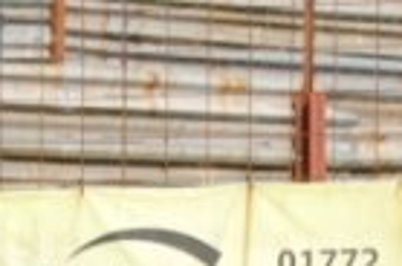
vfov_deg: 6.2
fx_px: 2388
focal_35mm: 214
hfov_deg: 9.6
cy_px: 523
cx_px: 14
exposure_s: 1/1250
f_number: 4.5
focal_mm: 31
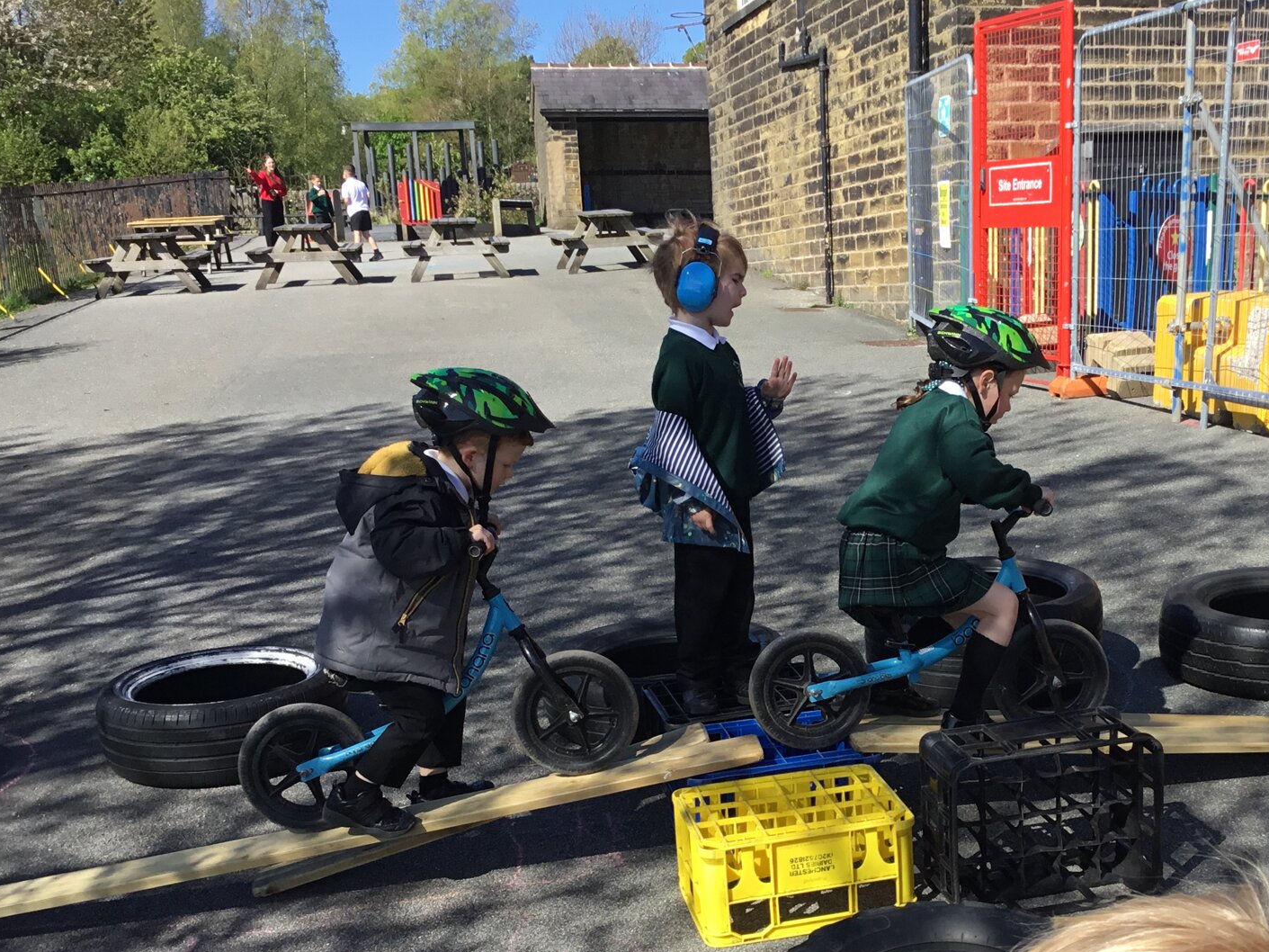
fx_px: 1650
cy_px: 690
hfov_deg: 41.7
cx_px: 816
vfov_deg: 31.7
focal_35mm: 45
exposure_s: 1/702
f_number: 2.4
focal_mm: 3.3
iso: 25
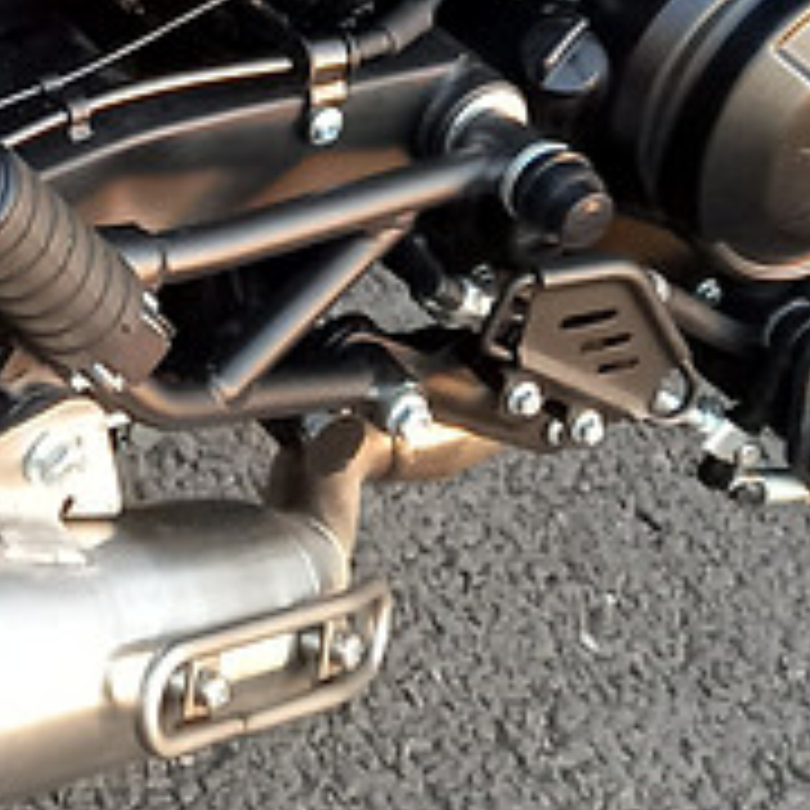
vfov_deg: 13.6
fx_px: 3256
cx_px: -176
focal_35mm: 123
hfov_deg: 13.8
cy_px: -270
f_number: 2
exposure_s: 1/60
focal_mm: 4.6
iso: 200
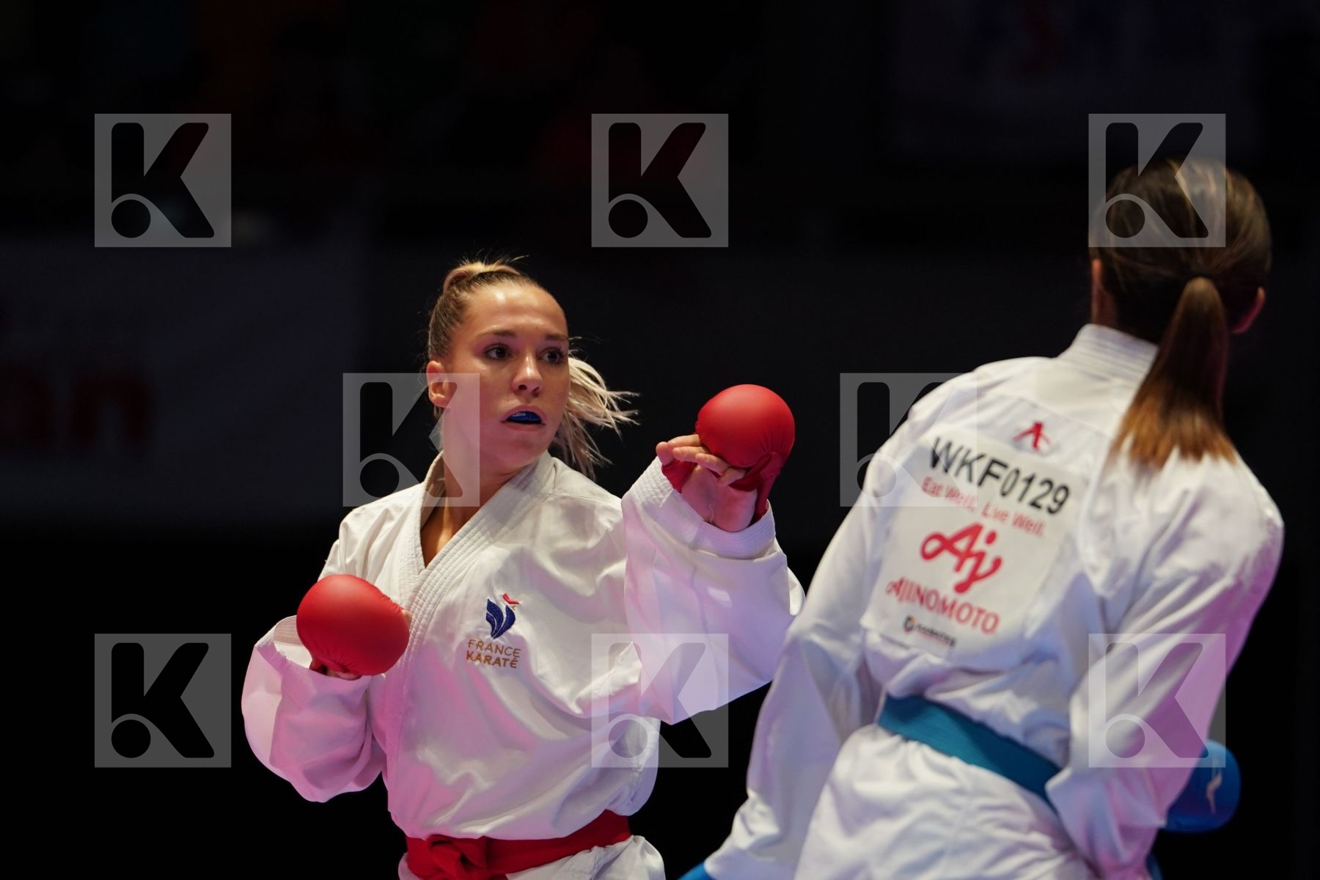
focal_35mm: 300
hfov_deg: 6.9
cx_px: 660
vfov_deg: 4.6
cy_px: 440
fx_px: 10999
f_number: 2.8
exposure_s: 1/1000
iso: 1600
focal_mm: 200
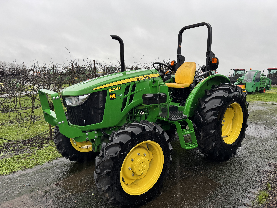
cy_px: 104
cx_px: 138
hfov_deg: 71.6
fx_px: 192
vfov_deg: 56.8
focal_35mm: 24
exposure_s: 1/121
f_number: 1.78
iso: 125
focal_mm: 6.76
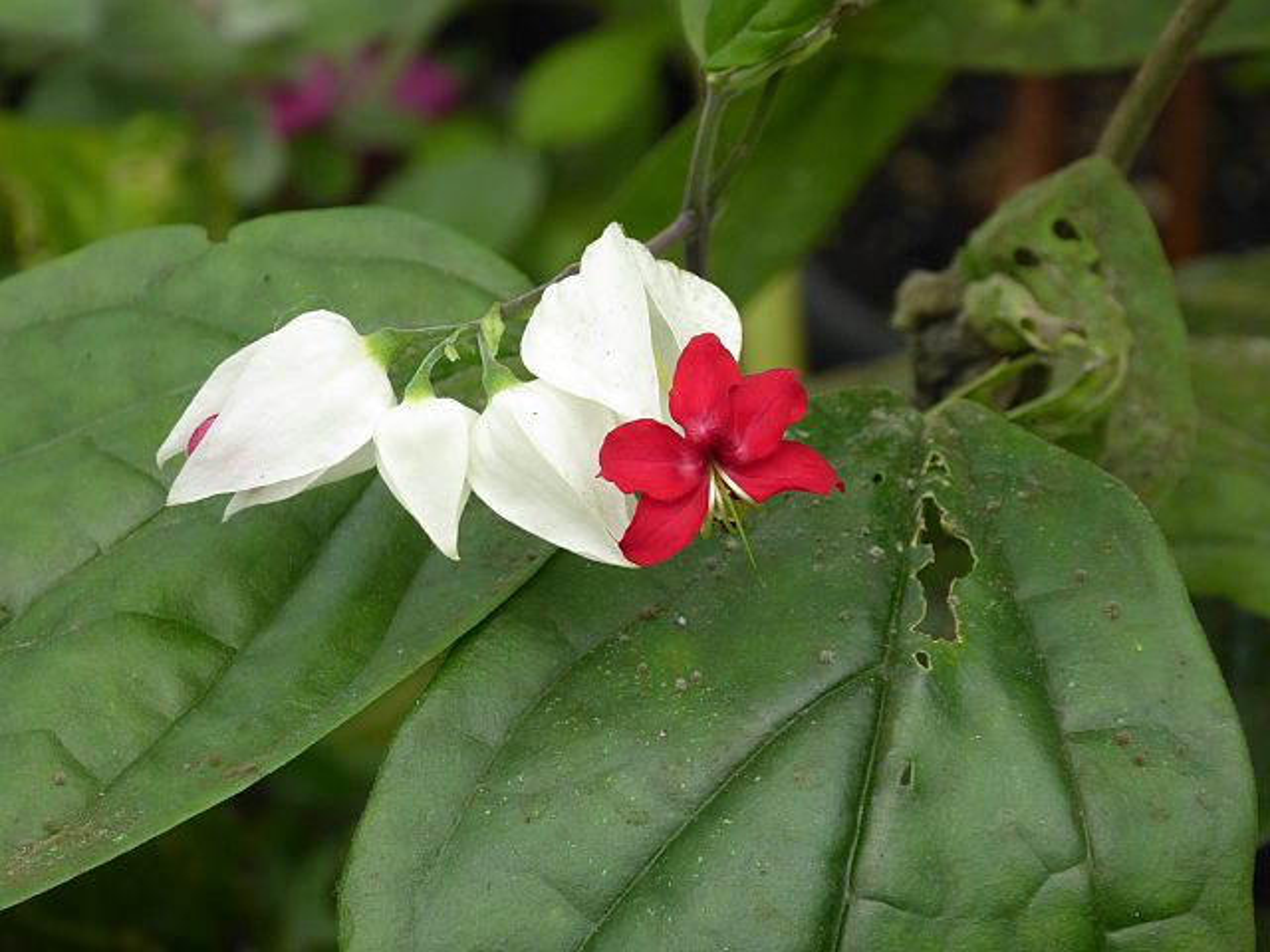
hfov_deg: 13.8
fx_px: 5246
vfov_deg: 10.4
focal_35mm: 143
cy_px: 476
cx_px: 635
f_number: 5.4
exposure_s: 1/80
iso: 160
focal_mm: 25.6
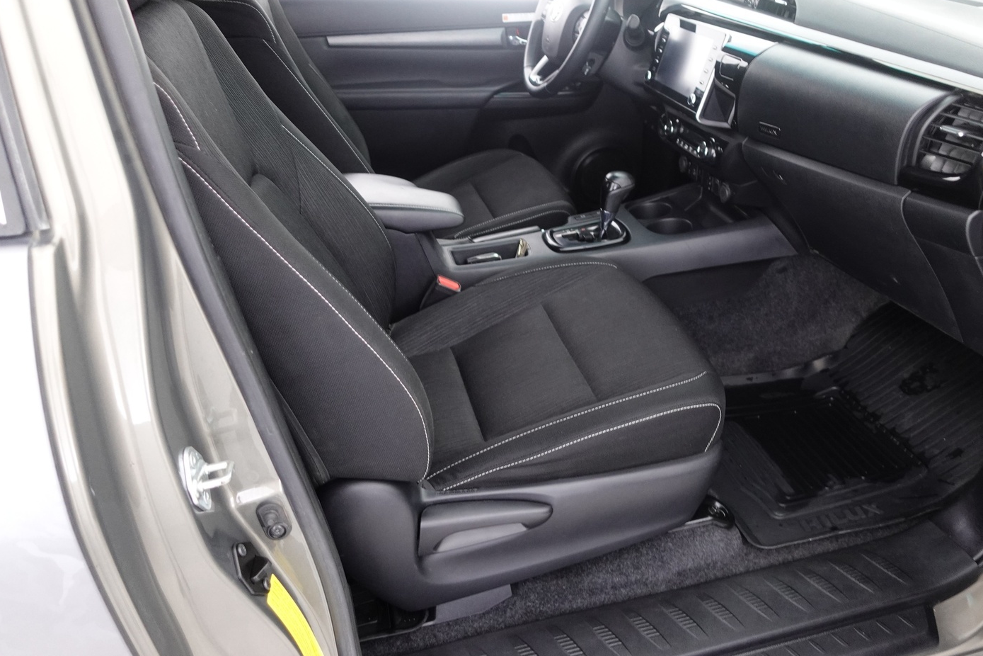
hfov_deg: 65.2
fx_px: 764
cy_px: 307
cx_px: 554
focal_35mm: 28
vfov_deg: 46.4
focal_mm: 9.4
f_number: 1.8
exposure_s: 1/13
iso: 800
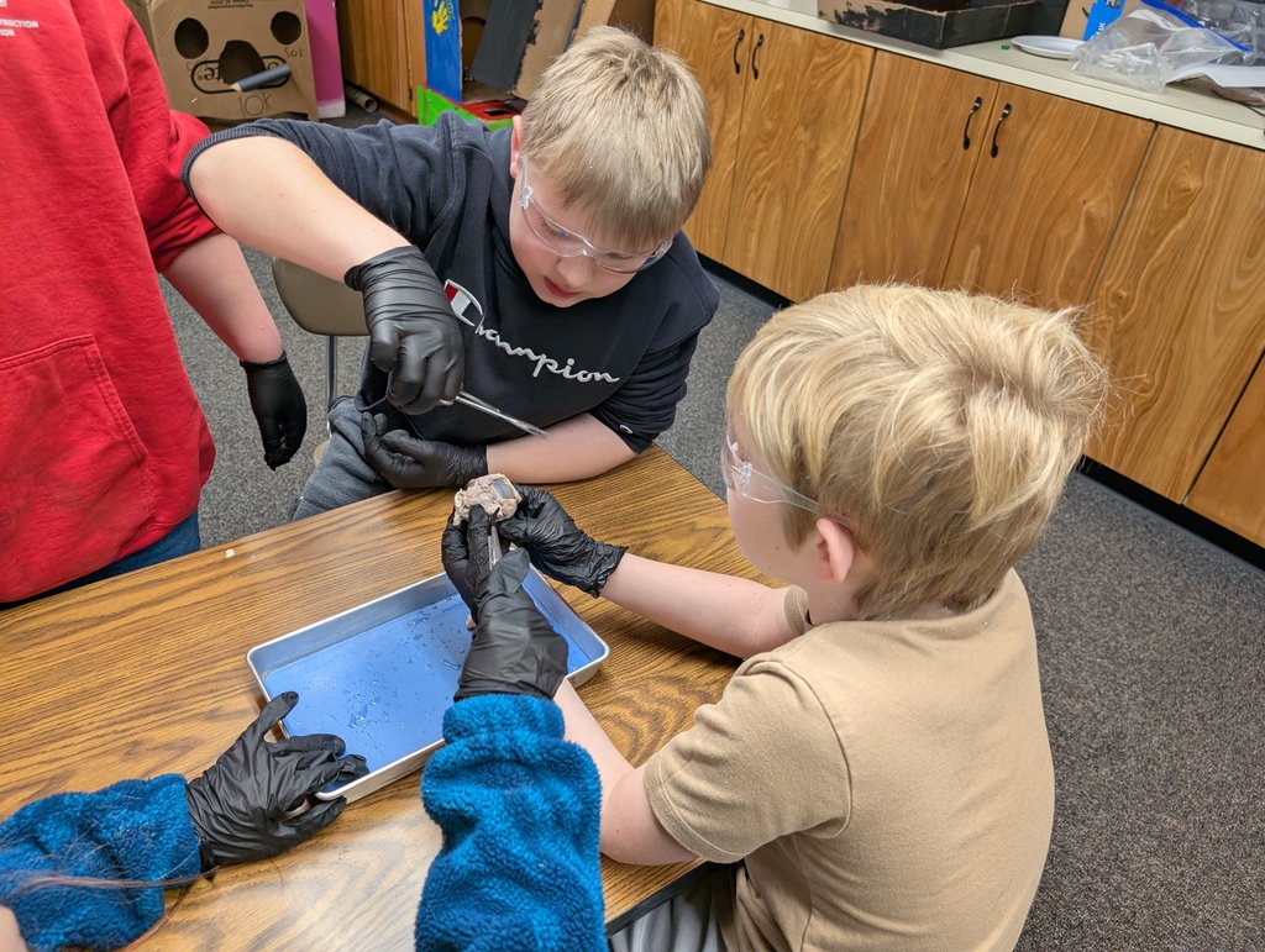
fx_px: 878
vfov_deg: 56.9
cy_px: 476
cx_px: 632
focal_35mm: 24
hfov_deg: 71.5
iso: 207
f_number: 1.68
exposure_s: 1/120
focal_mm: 6.9
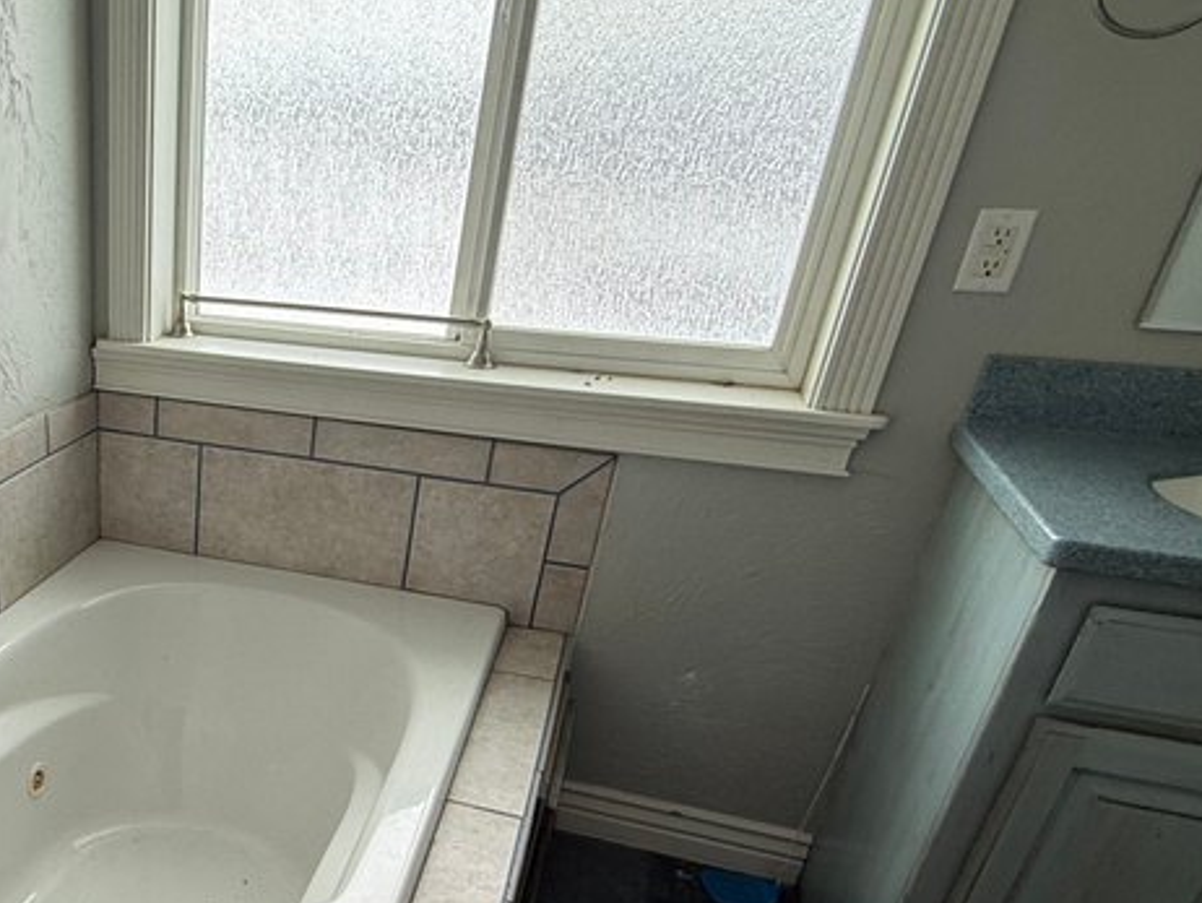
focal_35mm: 31
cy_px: 684
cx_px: 140
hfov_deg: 52.0
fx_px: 1077
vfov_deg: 43.9
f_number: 2.2
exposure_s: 1/187
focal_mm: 2.22
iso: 50
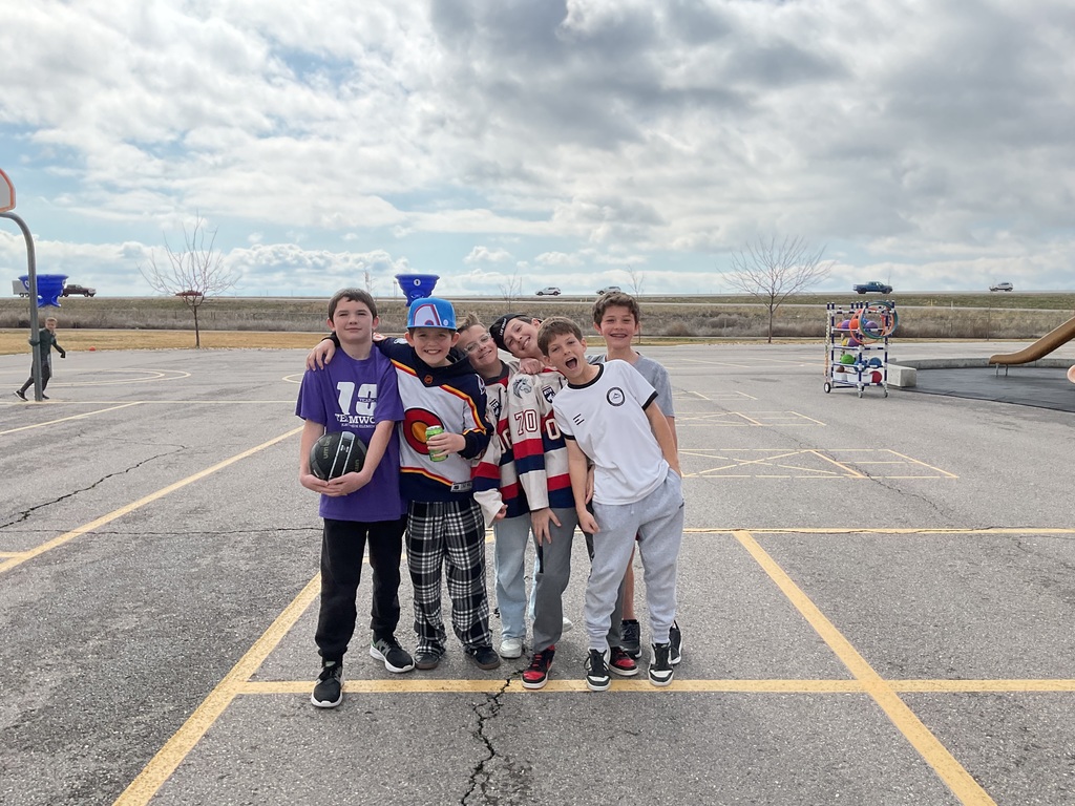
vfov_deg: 48.2
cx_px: 538
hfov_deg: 61.7
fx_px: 901
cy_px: 403
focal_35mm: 29
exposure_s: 1/3125
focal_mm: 3
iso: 16
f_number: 1.8
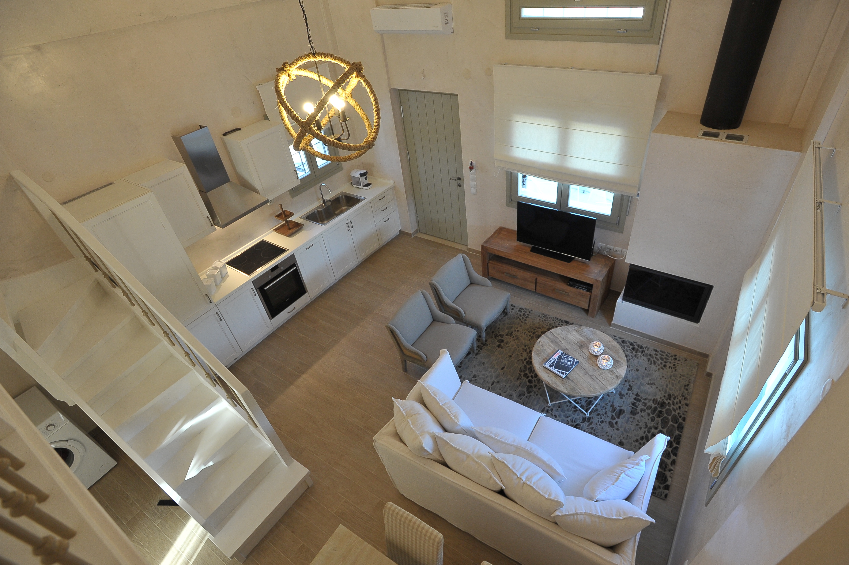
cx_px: 443
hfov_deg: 90.0
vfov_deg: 67.3
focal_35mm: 18
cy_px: 297
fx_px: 424
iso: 1250
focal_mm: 17
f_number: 5.6
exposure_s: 1/80
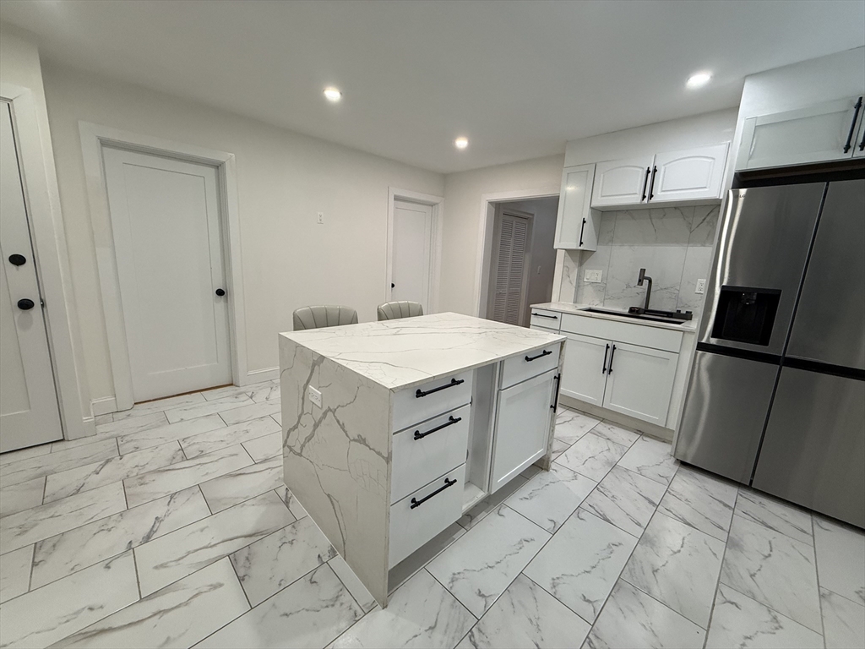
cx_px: 432
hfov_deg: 102.1
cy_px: 324
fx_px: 350
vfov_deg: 85.7
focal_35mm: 14
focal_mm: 2.22
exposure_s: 1/120
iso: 250
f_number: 2.2
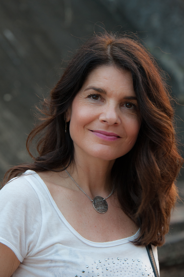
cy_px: 138
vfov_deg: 16.4
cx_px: 92
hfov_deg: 11.0
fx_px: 960
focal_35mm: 125
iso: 1000
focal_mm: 125
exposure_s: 1/125
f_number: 7.1
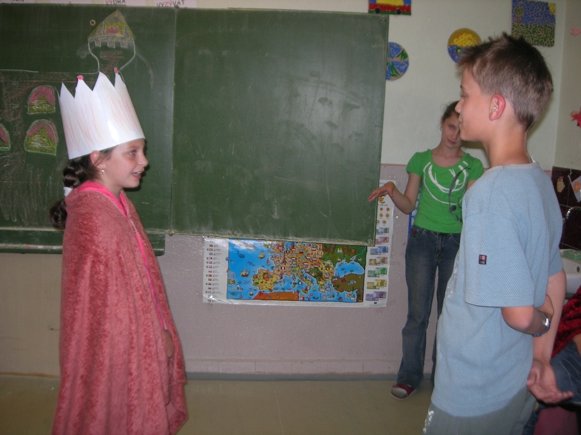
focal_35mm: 38
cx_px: 290
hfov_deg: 49.0
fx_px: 638
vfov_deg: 37.7
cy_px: 218
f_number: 2.8
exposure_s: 1/60.1
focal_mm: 7.8
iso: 64
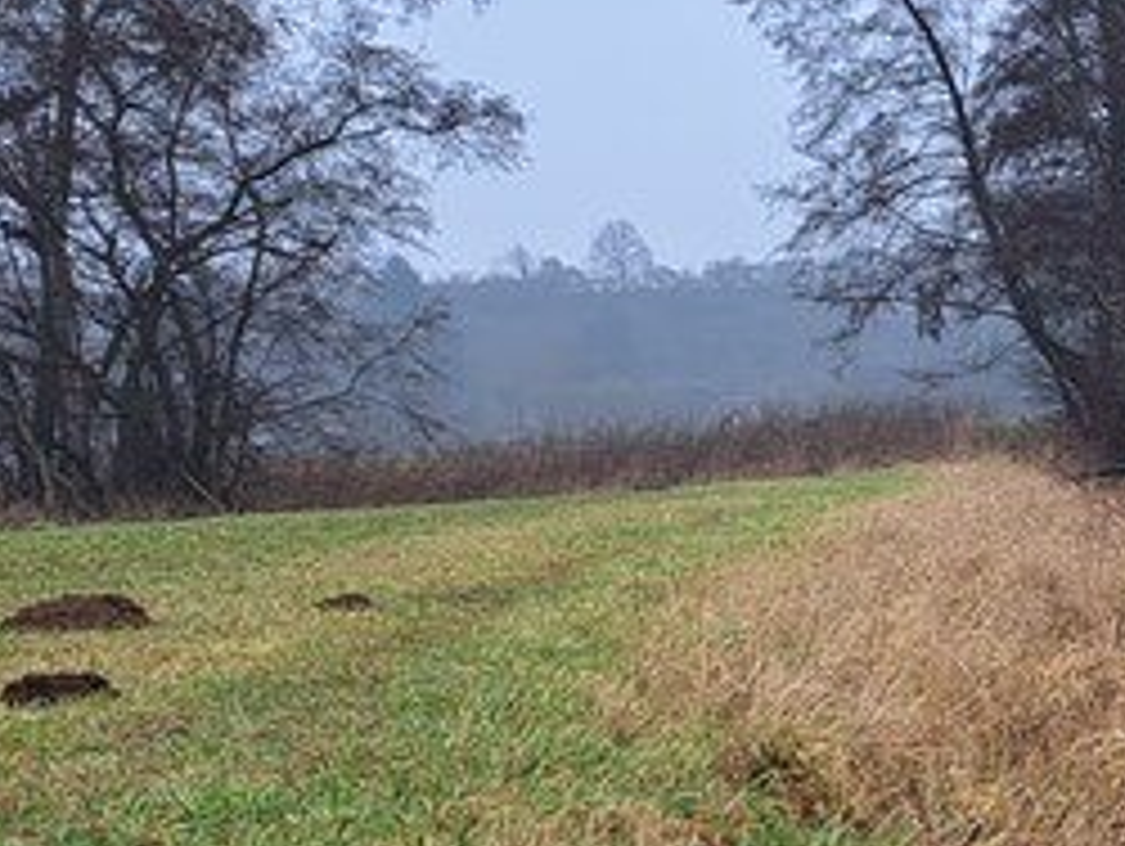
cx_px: 1924
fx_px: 3416
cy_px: 848
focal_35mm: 105
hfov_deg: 16.2
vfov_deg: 13.9
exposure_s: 1/100
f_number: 1.8
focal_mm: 5.23
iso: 50
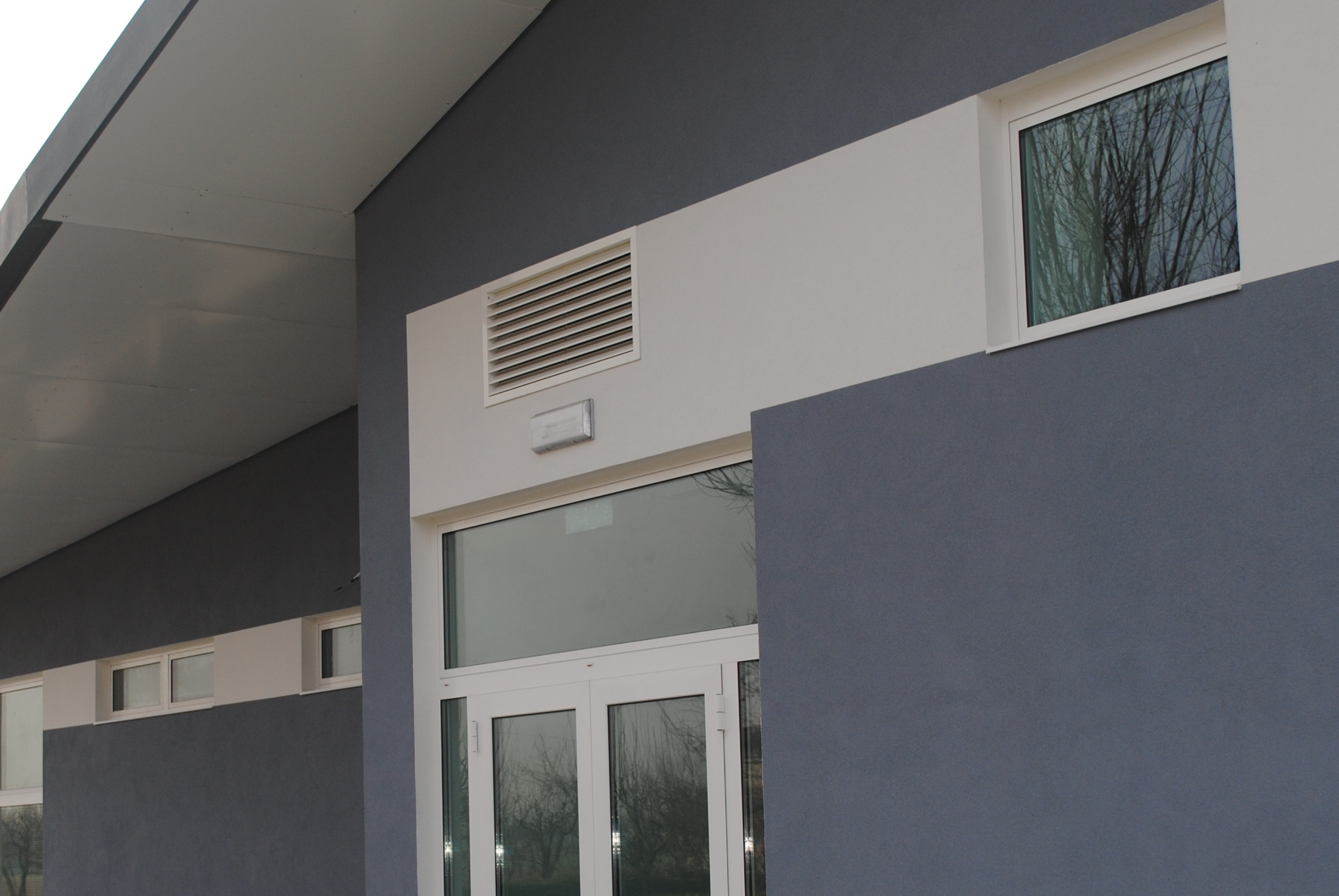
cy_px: 601
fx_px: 2234
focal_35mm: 60
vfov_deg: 22.6
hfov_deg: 33.2
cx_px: 514
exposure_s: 1/200
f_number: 5.6
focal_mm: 26
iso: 100
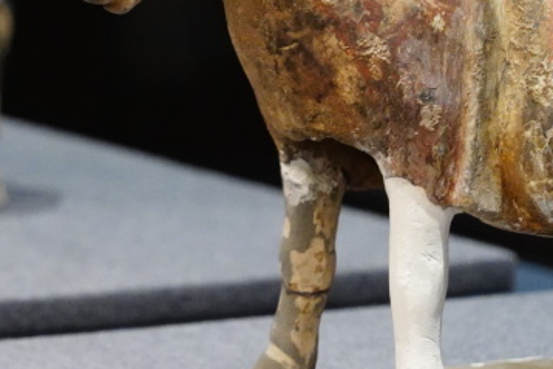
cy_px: 5
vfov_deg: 3.5
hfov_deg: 5.3
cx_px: 85
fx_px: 5978
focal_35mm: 389
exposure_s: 1/100
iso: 8000
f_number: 6.3
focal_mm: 136
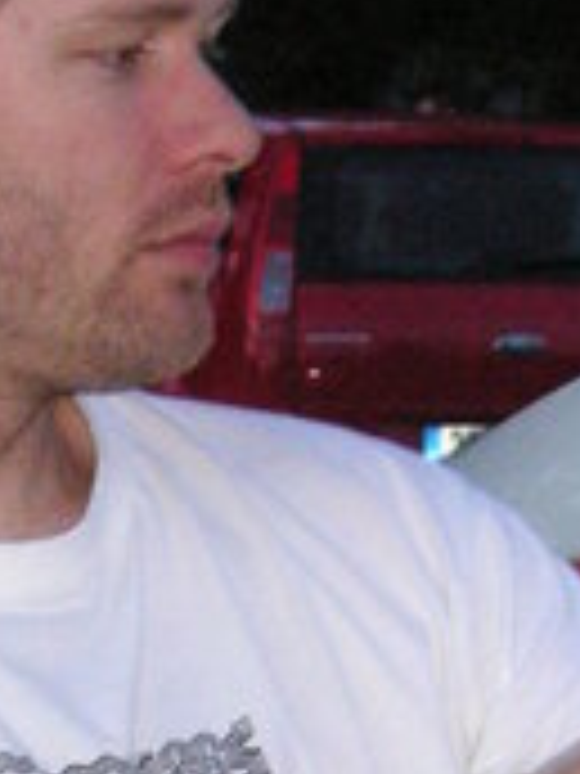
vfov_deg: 8.0
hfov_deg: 6.0
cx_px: 288
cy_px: 828
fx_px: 5496
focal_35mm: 246
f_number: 3.6
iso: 160
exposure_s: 1/45
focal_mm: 8.9
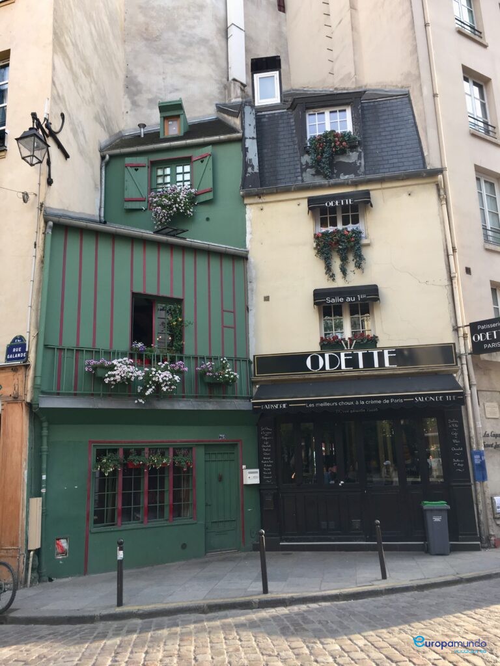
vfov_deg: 61.7
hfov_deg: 48.2
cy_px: 333
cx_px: 250
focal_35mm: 29
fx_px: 559
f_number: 2.2
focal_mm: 4.15
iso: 25
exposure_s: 1/116
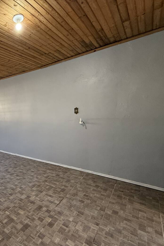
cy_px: 125
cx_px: 12
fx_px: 137
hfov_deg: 53.0
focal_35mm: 20
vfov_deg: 84.0
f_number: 2.2
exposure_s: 1/60
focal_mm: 2.22
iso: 320
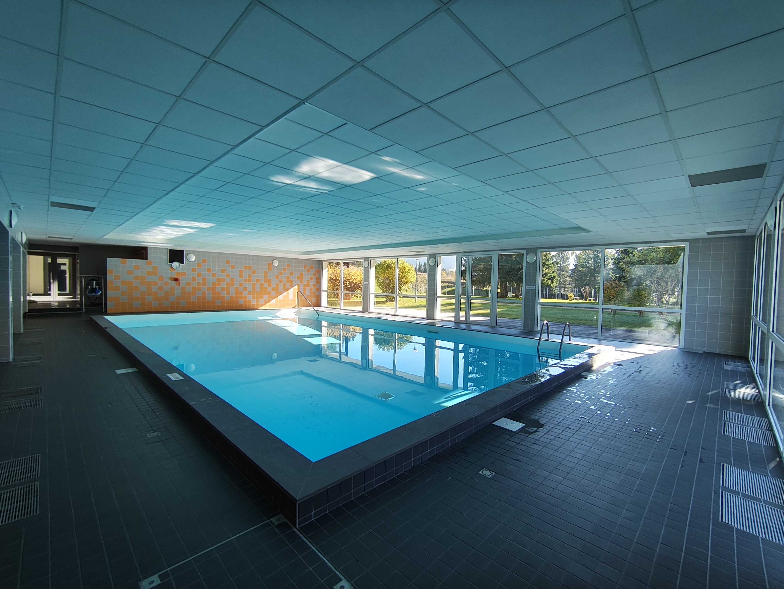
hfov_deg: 98.1
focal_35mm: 15
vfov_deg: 81.8
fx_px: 340
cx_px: 392
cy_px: 294
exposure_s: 1/100
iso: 64
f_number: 2.2
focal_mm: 1.65
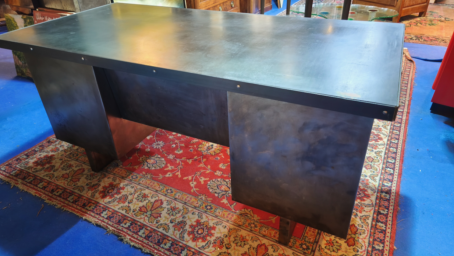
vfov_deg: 44.3
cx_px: 226
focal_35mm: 26
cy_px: 116
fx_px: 313
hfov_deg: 71.9
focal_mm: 5.35
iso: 2000
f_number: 1.7
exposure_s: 1/25
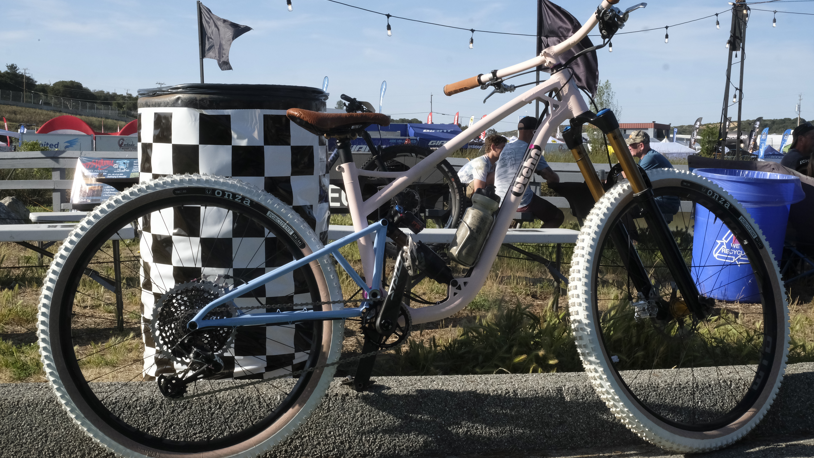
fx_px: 907
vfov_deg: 28.3
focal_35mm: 42
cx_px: 407
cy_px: 224
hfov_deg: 48.4
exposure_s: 1/350
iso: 1600
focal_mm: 26.5
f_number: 20
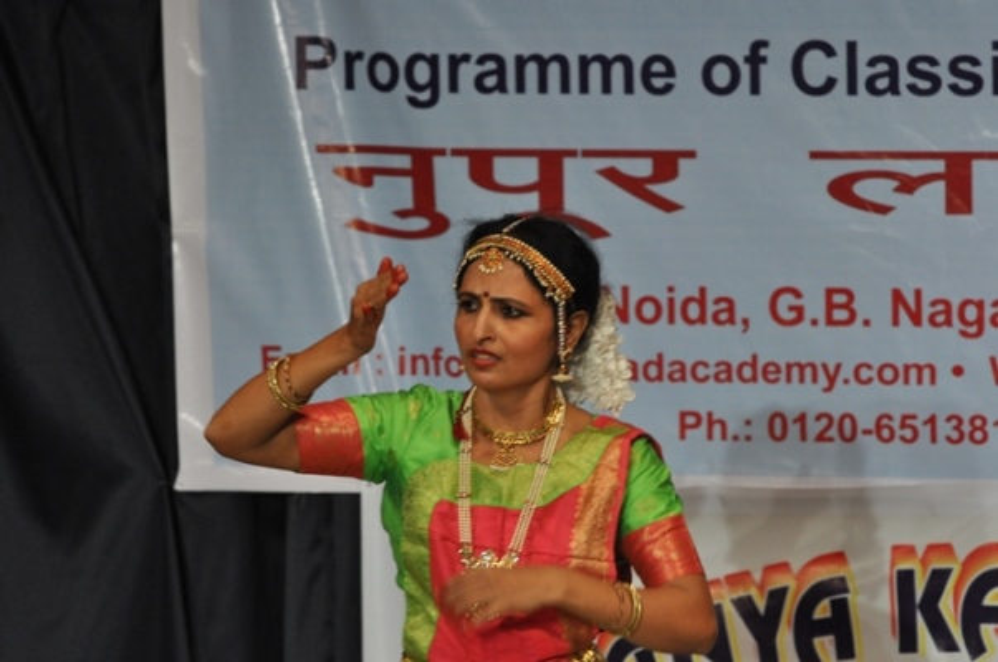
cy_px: 331
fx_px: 12455
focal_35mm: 450
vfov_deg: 3.0
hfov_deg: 4.6
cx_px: 499
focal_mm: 300
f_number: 9
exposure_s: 1/100
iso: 1600
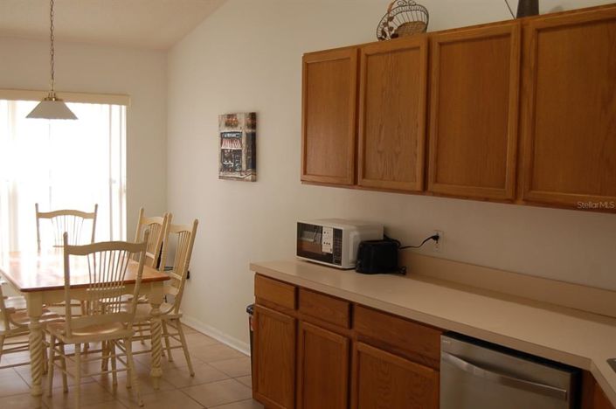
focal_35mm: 42
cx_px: 308
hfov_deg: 46.5
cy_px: 204
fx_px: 718
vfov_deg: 31.8
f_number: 4.2
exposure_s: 1/50
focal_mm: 28
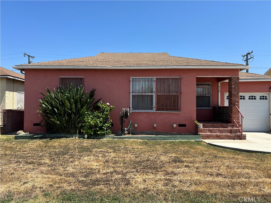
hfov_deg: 67.3
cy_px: 102
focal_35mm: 26
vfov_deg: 53.1
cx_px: 136
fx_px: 204
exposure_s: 1/3257
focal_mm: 5.7
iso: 50
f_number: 1.5
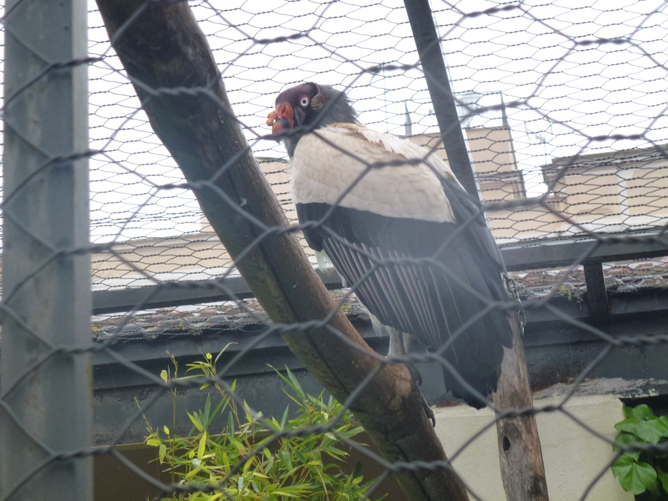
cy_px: 250
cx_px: 334
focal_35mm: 113
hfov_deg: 17.4
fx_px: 2181
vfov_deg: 13.1
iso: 200
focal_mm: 20.2
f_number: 5.1
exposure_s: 1/80
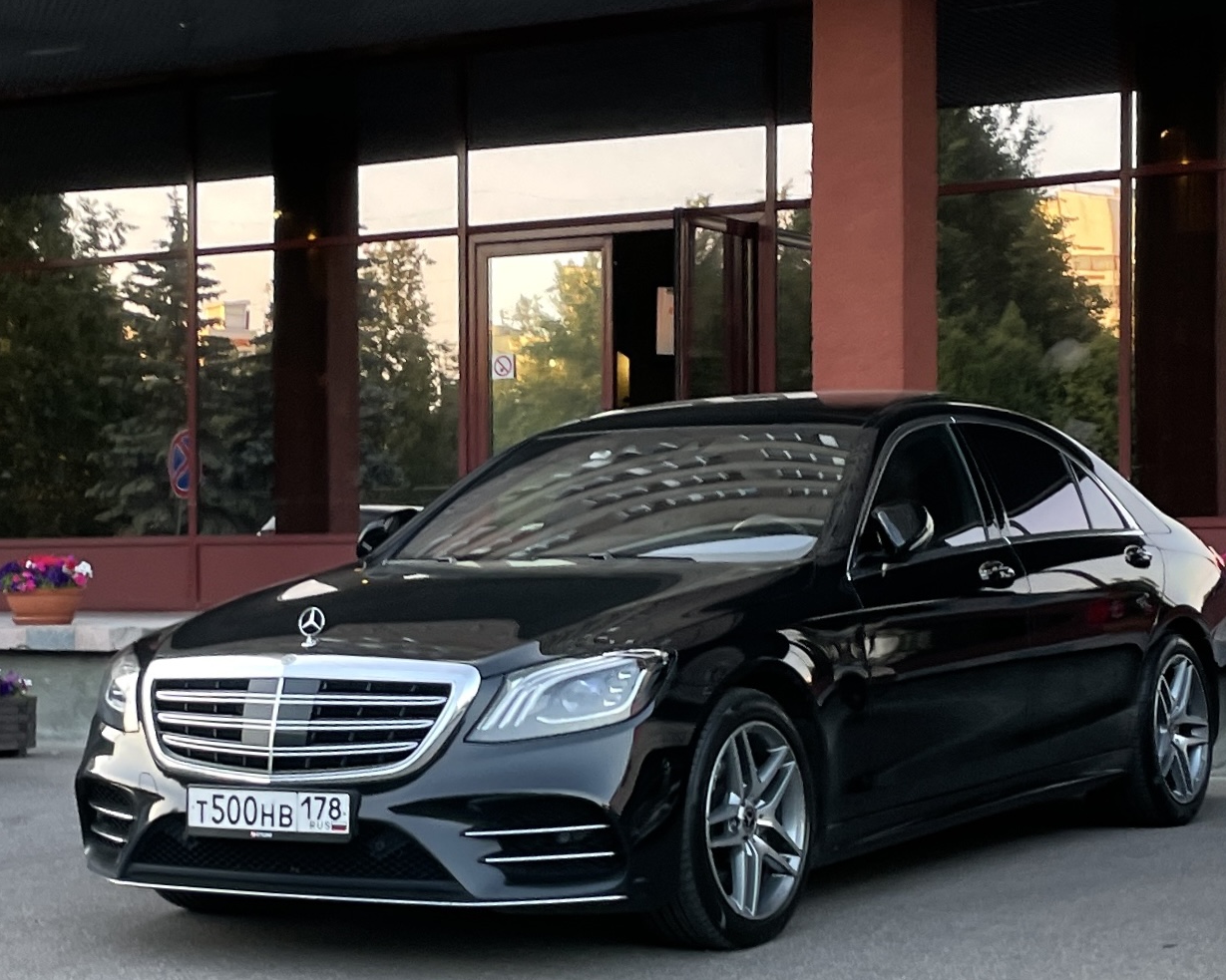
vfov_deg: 51.5
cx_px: 654
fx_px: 1016
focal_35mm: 28
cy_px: 503
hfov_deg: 62.2
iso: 50
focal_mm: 4.2
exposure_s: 1/121
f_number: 1.6
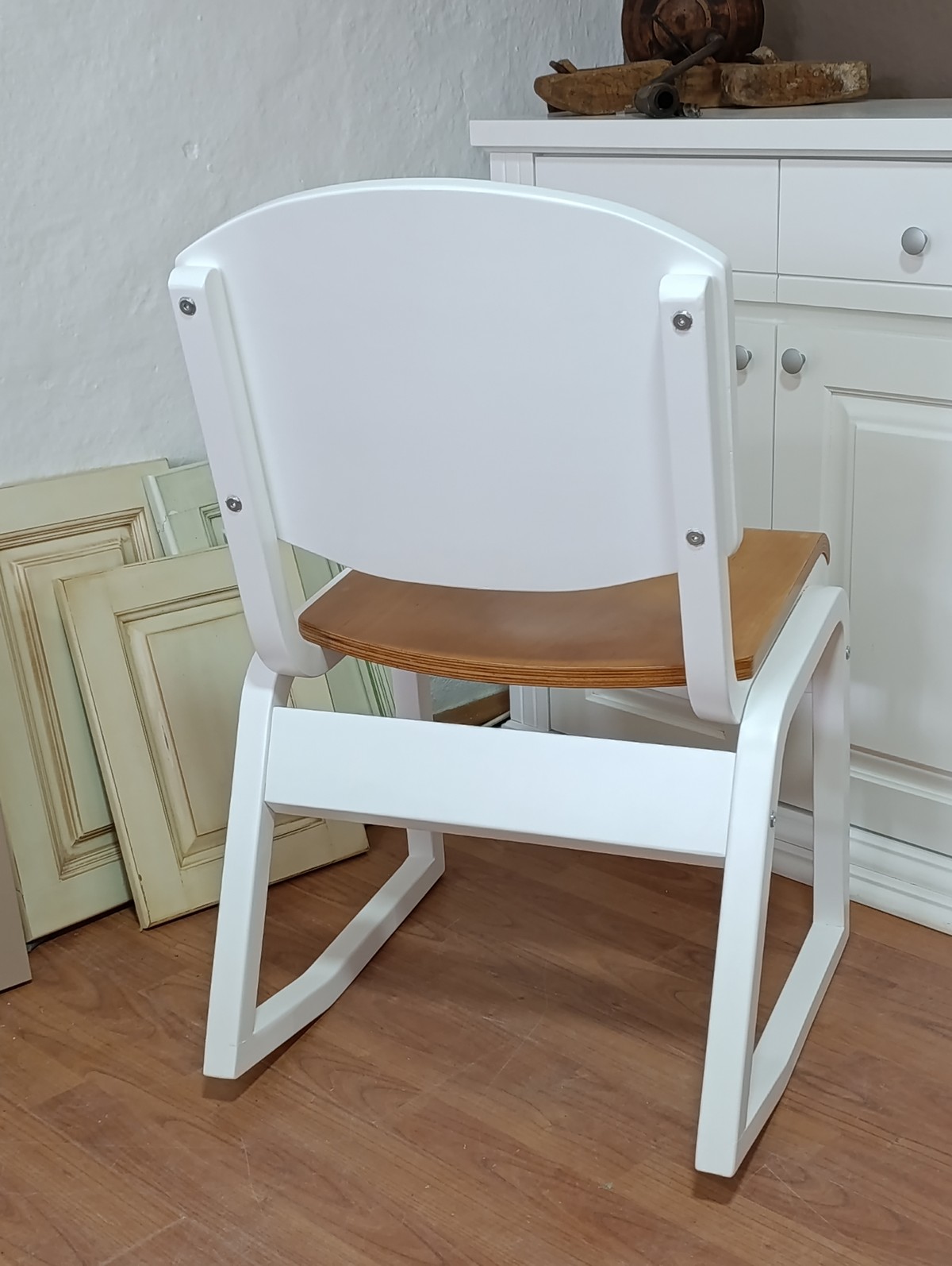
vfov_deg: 73.8
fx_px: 841
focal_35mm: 23
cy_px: 633
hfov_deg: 59.0
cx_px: 476
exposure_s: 1/100
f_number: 1.6
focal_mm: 6.14
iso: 1000
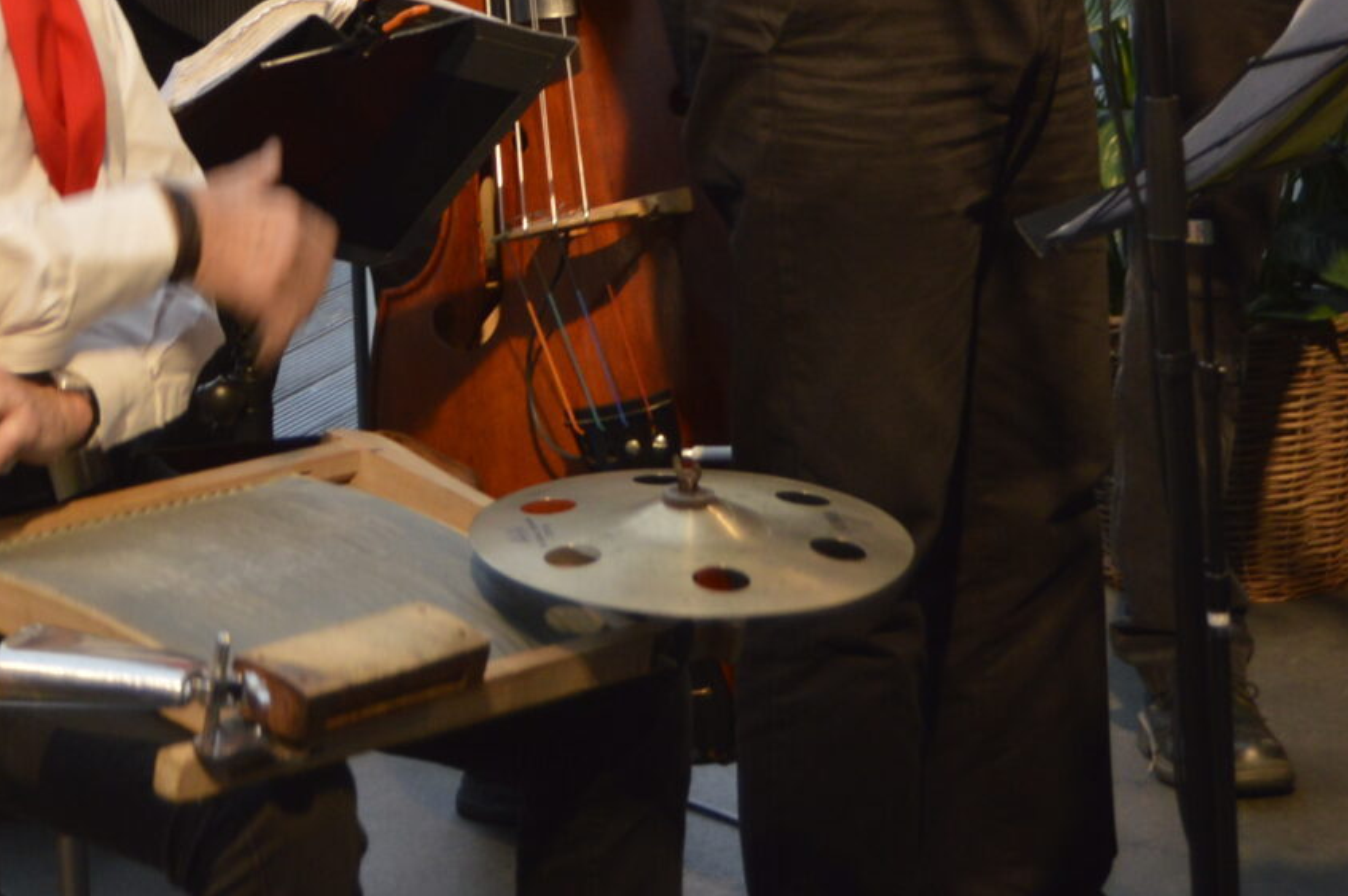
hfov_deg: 15.0
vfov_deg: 9.8
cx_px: 294
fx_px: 5087
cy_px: -411
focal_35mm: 136
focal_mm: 30
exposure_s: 1/80
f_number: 4.5
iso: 400
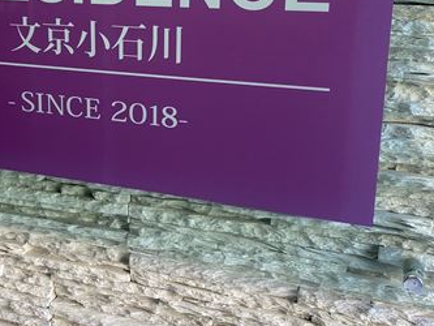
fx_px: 627
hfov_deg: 37.7
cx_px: 141
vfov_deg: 28.9
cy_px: 108
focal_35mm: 50
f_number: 1.8
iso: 100
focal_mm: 4.25
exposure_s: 1/100
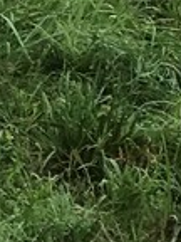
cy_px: -432
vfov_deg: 4.7
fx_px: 2817
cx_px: -416
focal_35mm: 404
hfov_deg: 3.6
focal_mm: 6.6
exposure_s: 1/368
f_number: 2.8
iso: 20
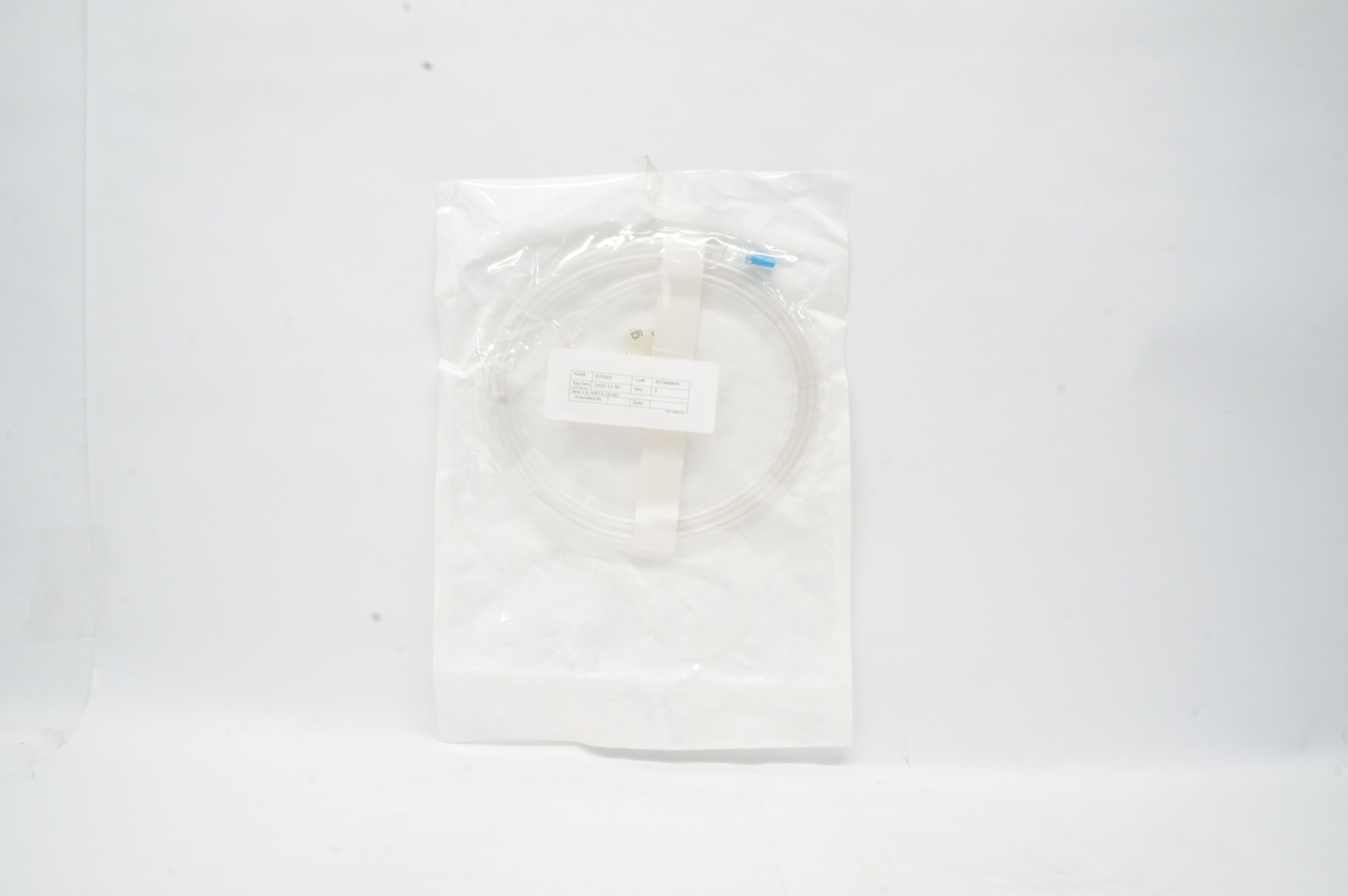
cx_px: 674
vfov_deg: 47.8
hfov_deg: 67.4
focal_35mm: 27
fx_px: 1010
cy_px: 448
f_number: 20
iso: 1600
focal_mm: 18
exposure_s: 1/13
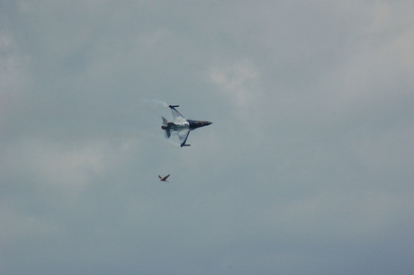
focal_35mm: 450
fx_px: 5171
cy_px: 138
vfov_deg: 3.1
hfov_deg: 4.6
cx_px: 207
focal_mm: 300
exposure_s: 1/4000
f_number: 8
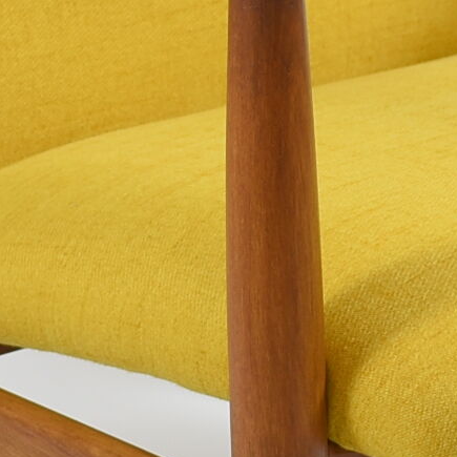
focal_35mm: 228
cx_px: 276
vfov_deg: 7.7
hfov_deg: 7.7
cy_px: 109
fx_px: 3405
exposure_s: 1/20
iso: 100
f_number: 4
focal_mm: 26
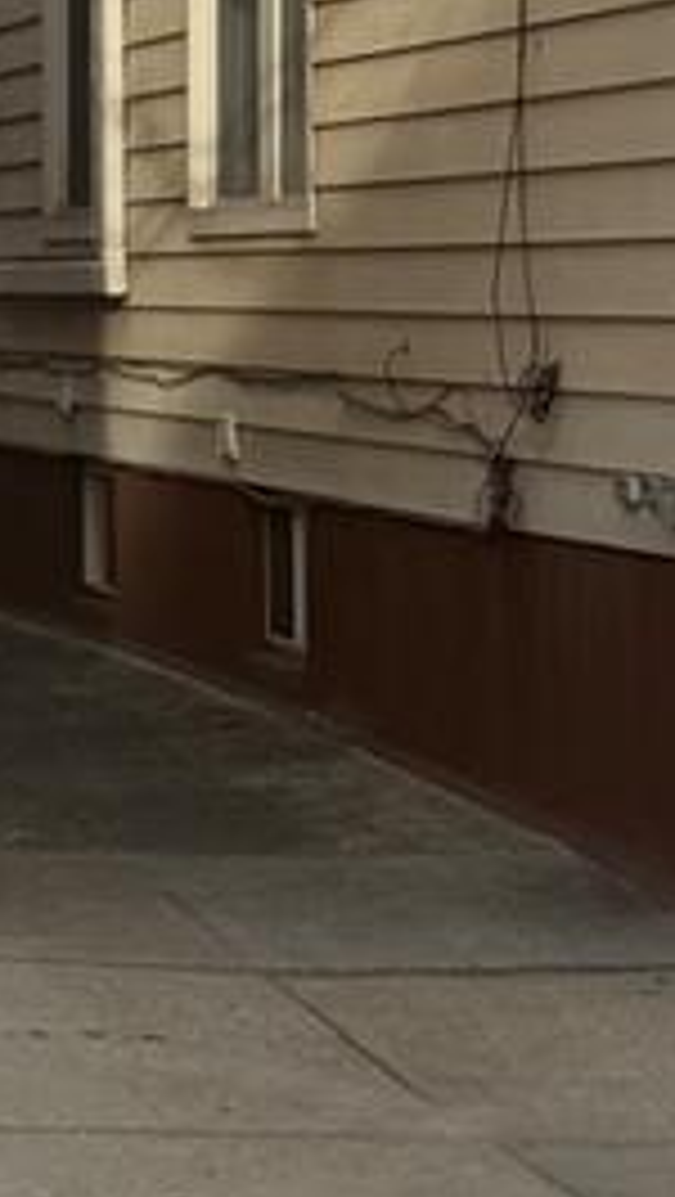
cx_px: -1174
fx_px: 4796
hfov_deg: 7.3
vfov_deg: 14.1
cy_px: 207
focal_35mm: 151
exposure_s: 1/3021
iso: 80
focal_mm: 6.76
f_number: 1.78
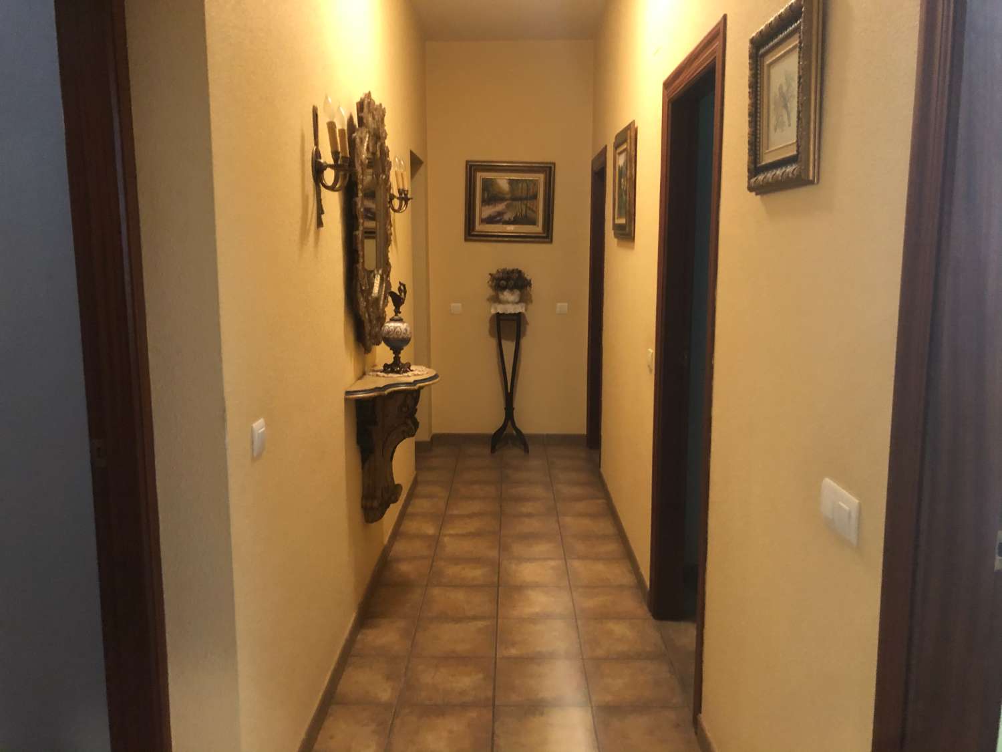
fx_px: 810
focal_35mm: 28
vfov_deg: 49.7
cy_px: 376
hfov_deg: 63.4
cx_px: 501
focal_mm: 3.99
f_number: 1.8
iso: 80
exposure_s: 1/5
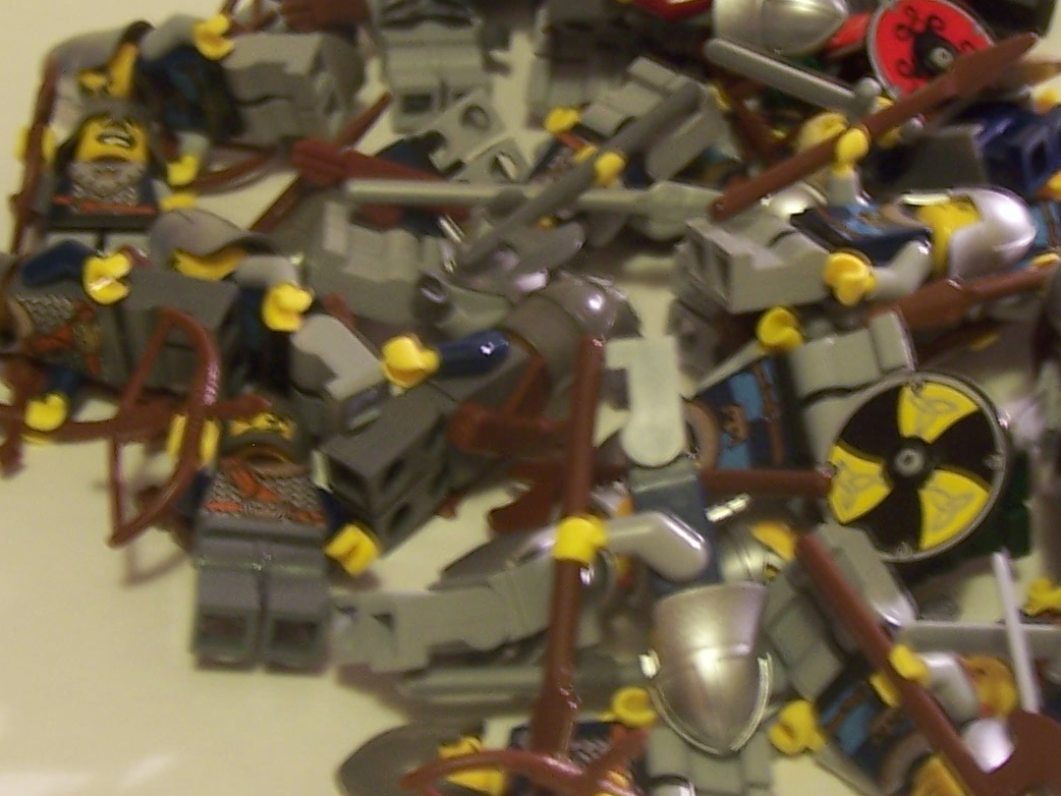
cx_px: 724
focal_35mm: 84
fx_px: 2575
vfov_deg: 17.6
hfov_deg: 23.2
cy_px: 365
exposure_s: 1/2
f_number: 2.8
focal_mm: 6.3
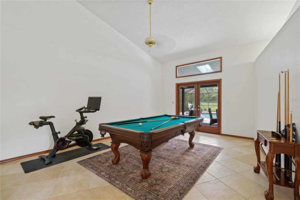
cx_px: 150
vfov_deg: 77.3
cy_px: 100
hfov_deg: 100.4
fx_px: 125
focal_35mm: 15
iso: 250
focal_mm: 10
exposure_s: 1/1.25
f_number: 9
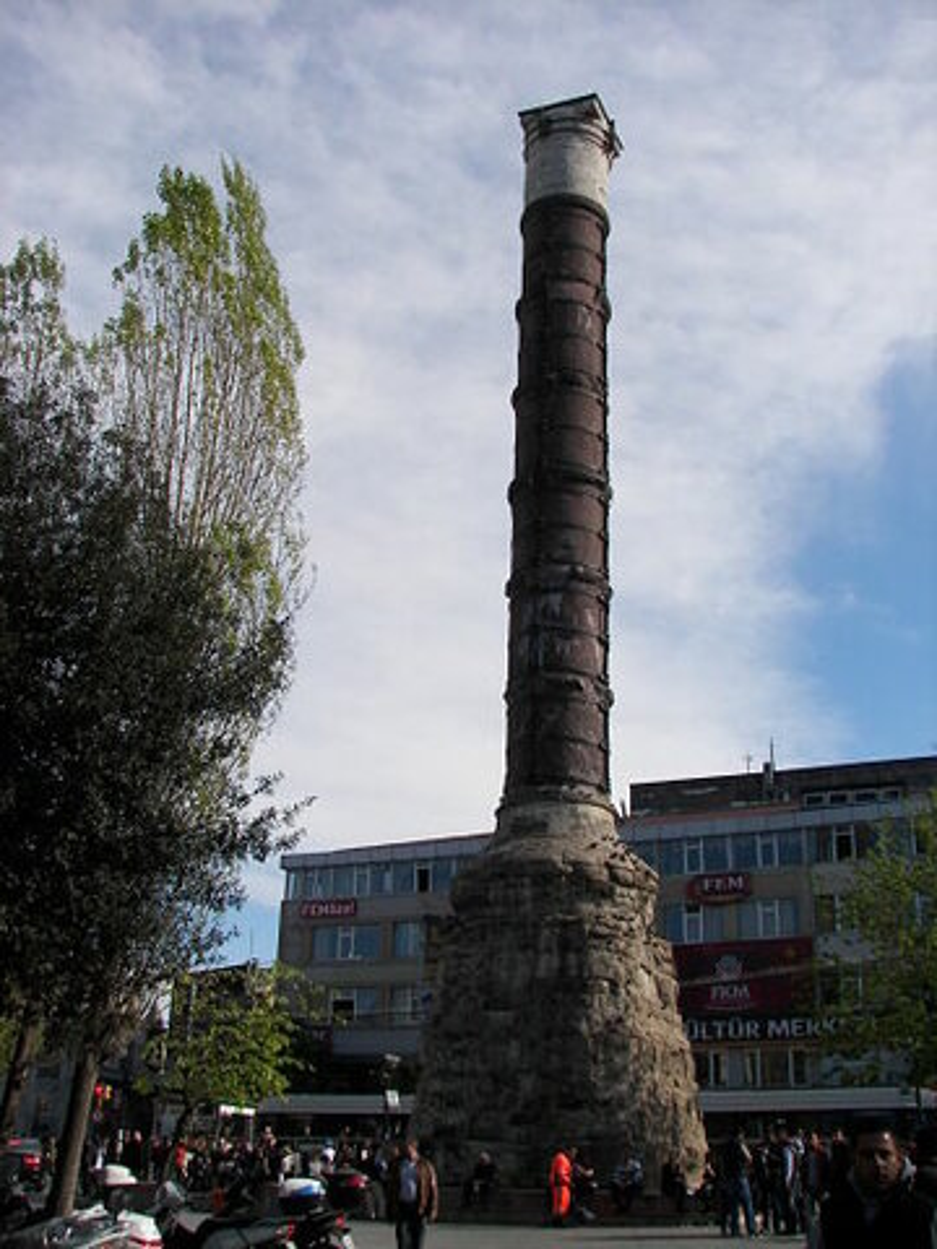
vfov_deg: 49.0
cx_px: 468
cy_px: 624
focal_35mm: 38
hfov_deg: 37.7
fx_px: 1371
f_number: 4
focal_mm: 6.4
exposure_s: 1/640
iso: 50
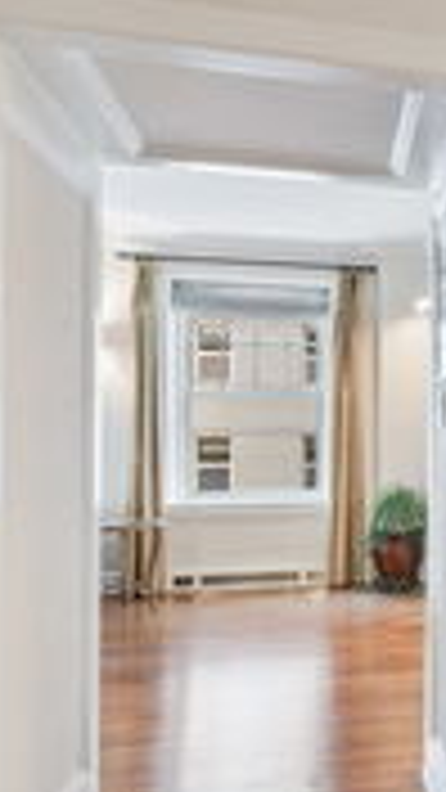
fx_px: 841
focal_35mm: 40
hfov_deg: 25.1
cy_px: 461
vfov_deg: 50.3
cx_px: 604
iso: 100
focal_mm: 14
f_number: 9
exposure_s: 1.3
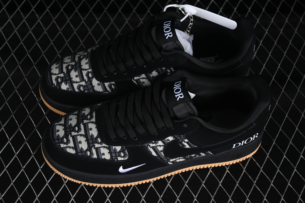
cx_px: 152
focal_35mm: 75
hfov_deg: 27.0
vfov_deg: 18.2
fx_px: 635
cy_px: 102
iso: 160
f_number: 6.3
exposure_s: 1/50
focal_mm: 50
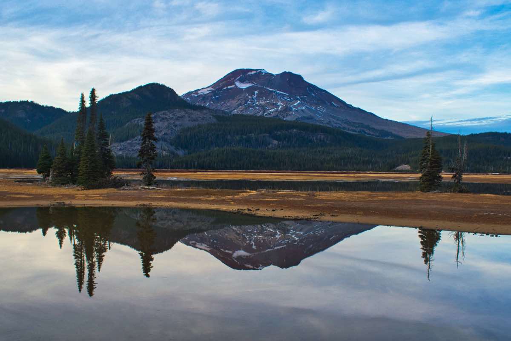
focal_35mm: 40
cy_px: 170
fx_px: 575
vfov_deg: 33.0
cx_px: 256
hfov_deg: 47.9
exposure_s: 1/160
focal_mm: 27
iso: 400
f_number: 9
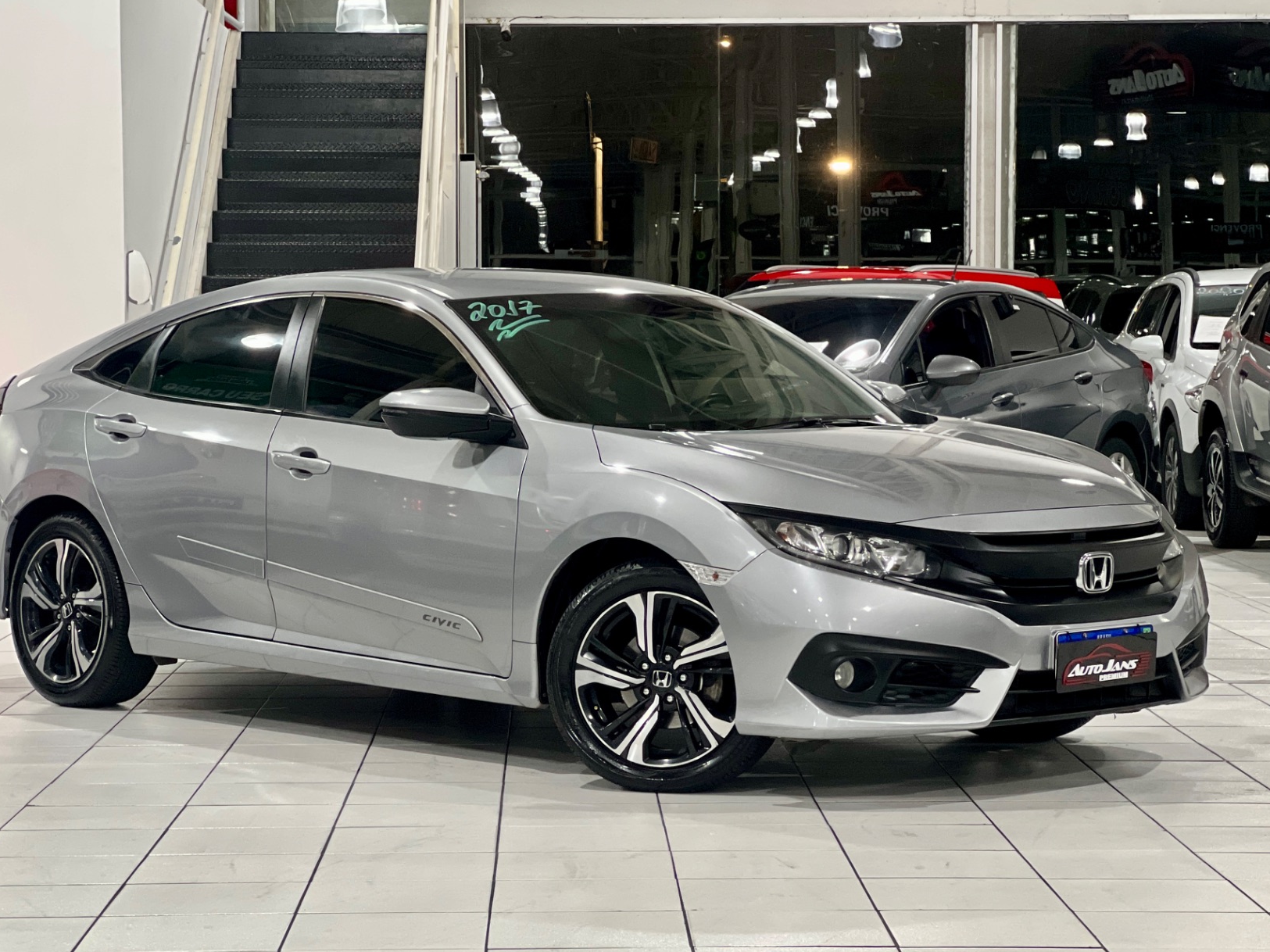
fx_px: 3338
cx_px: 617
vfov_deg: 16.2
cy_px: 506
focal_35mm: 91
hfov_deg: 21.5
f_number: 2.8
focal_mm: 9
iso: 400
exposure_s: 1/40
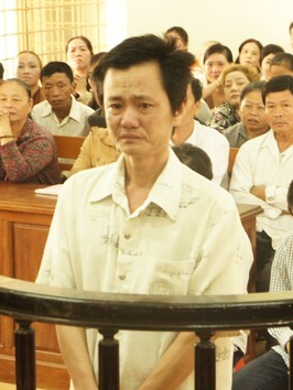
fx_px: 1361
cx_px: 221
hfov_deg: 12.3
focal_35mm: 121
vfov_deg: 16.3
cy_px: 193
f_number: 5.6
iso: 1600
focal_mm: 55
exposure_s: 1/13
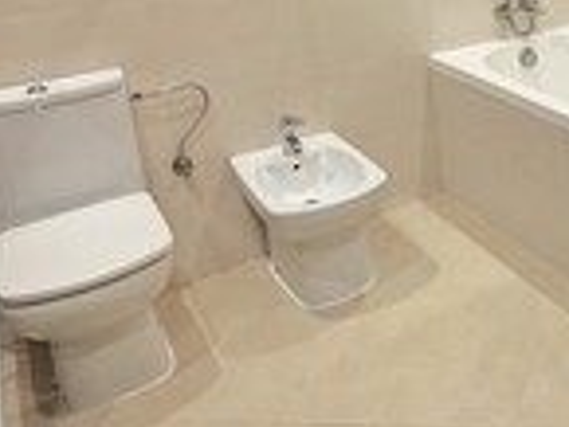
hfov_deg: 37.7
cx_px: 634
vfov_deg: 33.9
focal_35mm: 41
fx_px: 674
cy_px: 72
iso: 400
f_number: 1.9
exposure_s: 1/50
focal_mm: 2.2
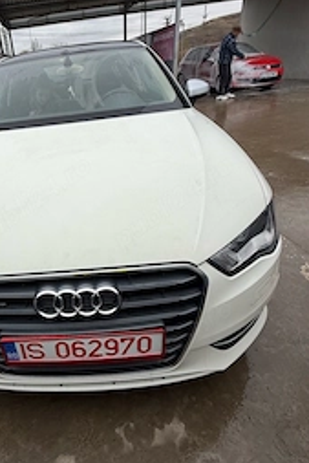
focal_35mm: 23
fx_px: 296
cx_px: 68
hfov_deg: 52.1
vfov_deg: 76.0
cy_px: 225
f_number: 2.2
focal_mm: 2.22
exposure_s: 1/361
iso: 50
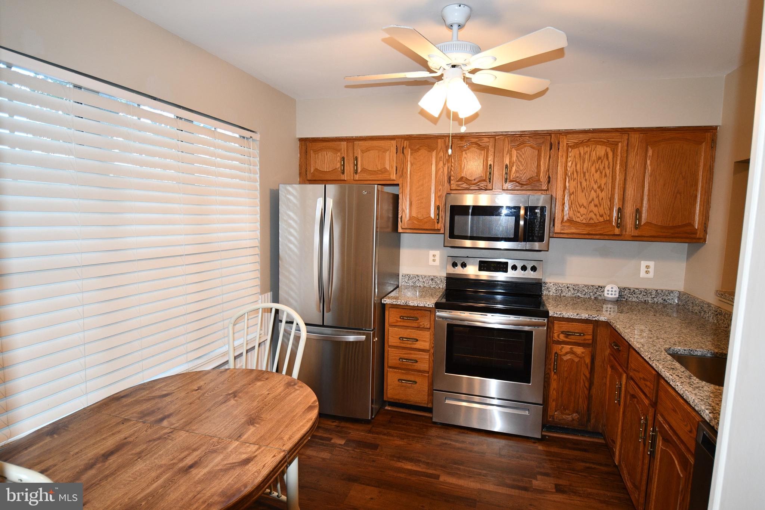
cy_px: 255
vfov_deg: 64.5
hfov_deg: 86.9
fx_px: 404
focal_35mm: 19
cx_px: 382
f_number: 3.8
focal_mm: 13
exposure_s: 1/60
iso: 640
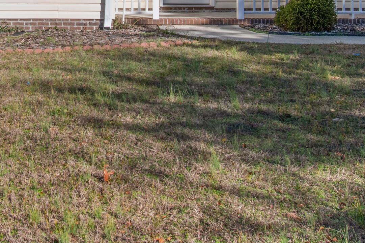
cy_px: -65
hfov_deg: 32.1
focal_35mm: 61
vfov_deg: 20.5
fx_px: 618
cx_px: 80
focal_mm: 15
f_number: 10
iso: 100
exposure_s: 1/400
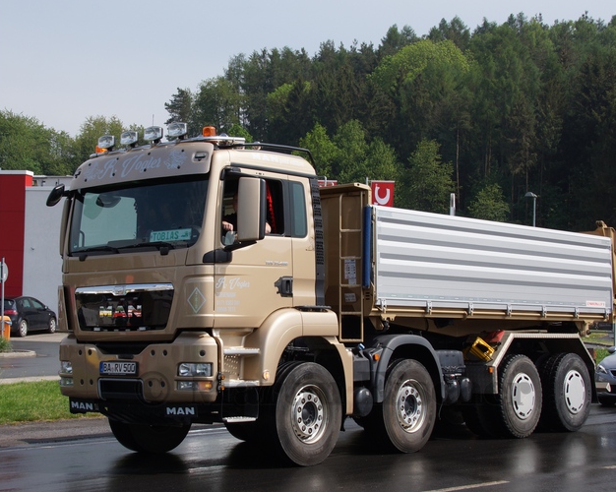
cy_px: 256
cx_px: 305
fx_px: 984
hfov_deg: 34.8
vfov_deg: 28.1
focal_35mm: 54
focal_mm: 30
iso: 100
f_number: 9
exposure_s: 1/250
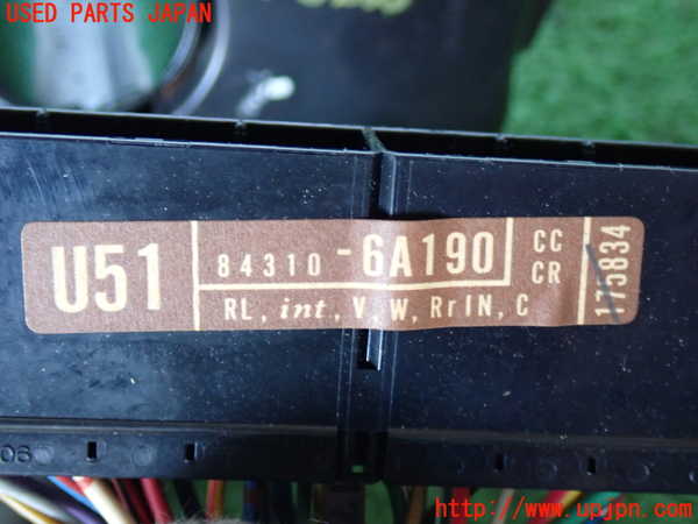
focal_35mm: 58
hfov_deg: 33.2
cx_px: 349
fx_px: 1170
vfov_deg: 25.2
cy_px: 262
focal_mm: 10.35
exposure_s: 1/15
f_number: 3.5
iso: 1000
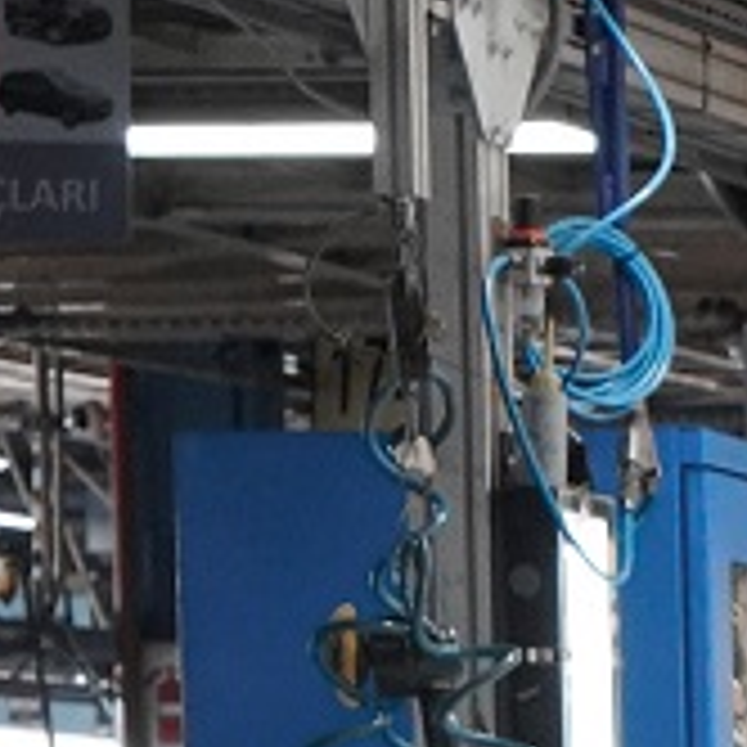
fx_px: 8008
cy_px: 1627
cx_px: 3404
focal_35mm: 328
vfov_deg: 5.2
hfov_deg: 4.7
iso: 1600
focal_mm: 41
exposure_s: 1/125
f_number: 6.3
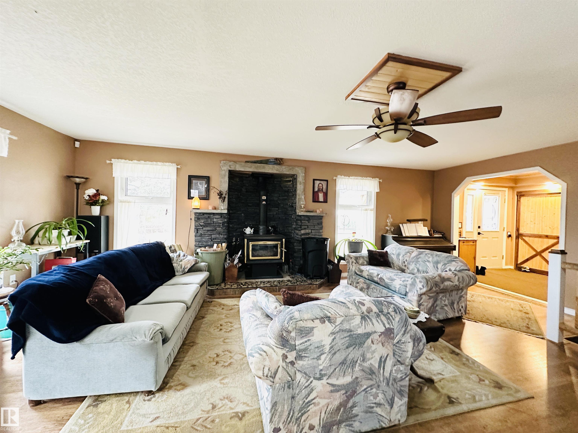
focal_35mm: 14
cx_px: 289
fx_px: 234
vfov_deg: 85.7
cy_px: 216
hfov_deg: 102.1
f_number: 2.2
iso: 640
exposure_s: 1/60
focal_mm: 2.22
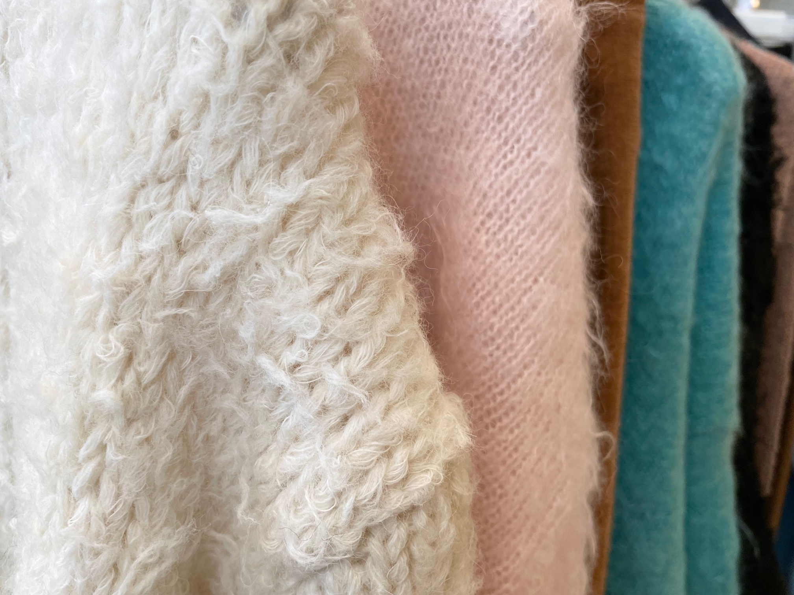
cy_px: 298
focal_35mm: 26
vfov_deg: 53.1
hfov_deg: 67.3
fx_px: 596
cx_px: 397
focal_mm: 4.2
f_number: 1.6
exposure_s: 1/100
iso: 100
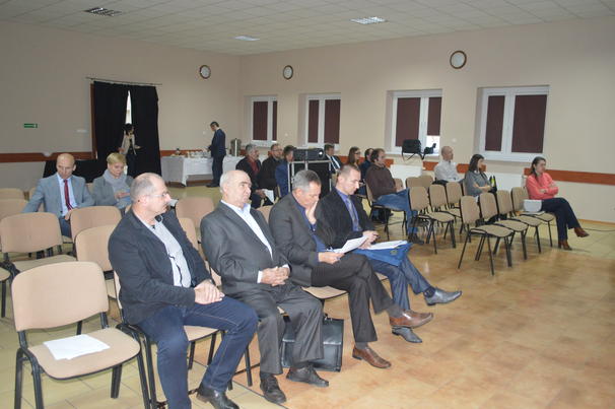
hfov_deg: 62.0
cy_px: 204
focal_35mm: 30
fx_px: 512
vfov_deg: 43.5
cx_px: 308
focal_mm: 20
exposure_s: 1/60
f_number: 3.8
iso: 2000
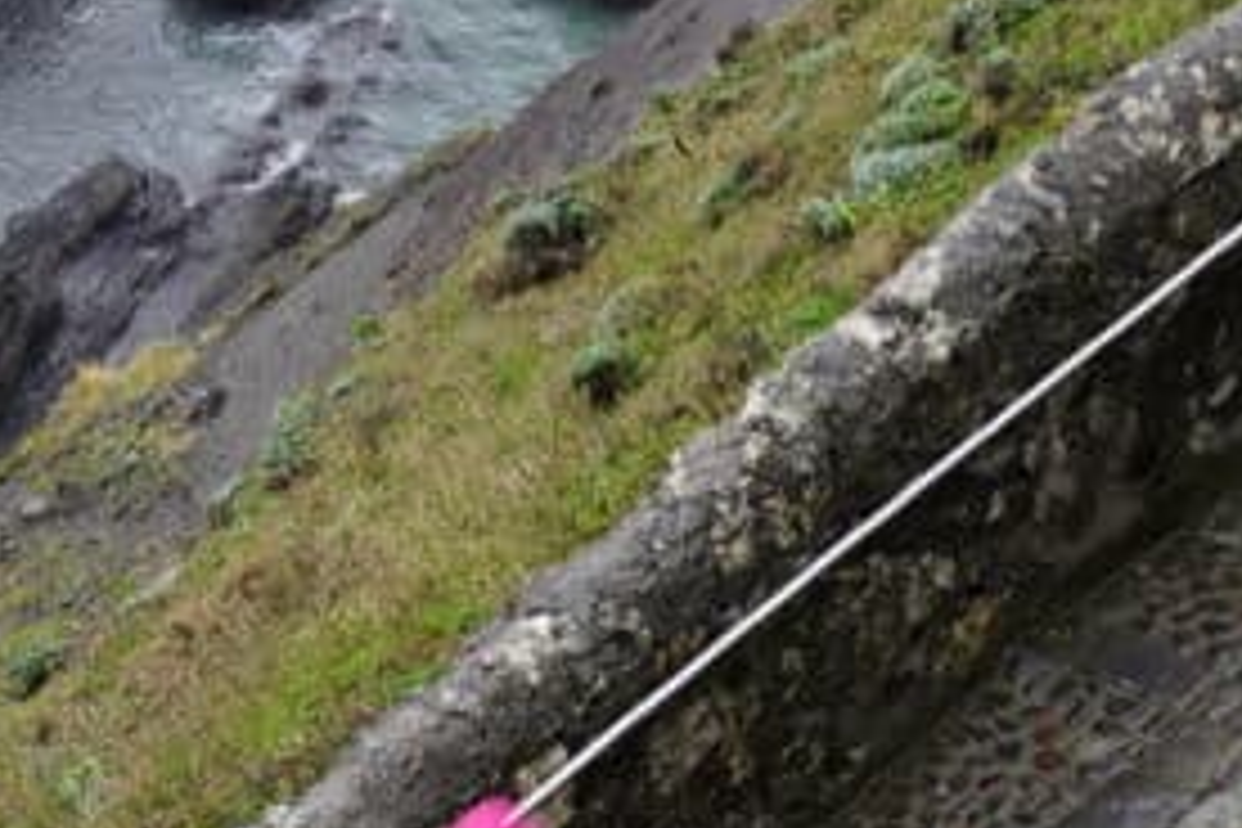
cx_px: -585
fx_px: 7934
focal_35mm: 230
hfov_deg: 8.8
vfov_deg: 6.0
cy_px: 155
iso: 400
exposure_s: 1/10
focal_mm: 62
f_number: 8
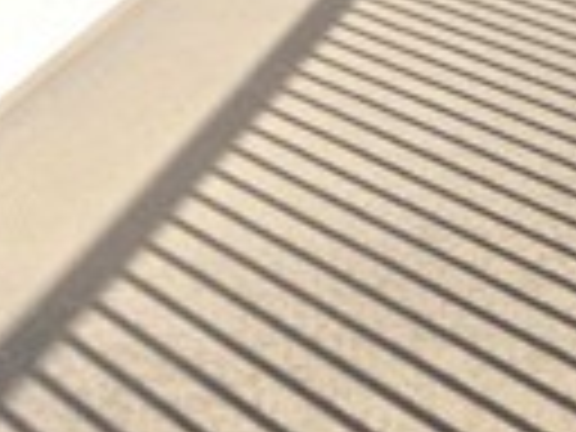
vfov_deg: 11.9
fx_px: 1914
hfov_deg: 14.7
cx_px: -504
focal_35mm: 115
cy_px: -342
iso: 50
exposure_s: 1/2921
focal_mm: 5.4
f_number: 1.8
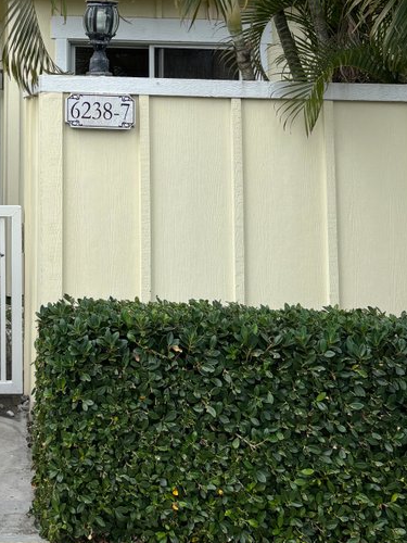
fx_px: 925
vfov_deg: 30.5
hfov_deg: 23.3
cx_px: -45
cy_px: 5
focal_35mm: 59
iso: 50
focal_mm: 5.96
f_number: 1.6
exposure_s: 1/1751
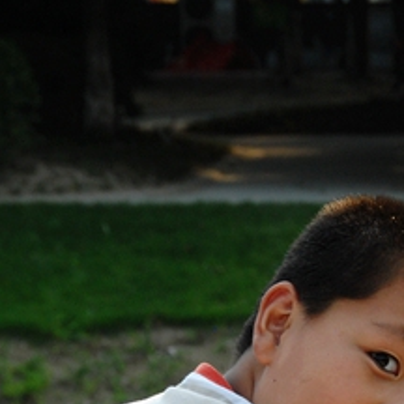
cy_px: 490
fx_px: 4682
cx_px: 430
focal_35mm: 355
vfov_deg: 4.9
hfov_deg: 4.9
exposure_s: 1/125
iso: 250
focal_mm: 75
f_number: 10
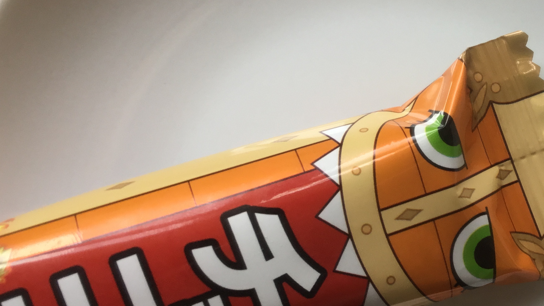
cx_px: 444
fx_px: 909
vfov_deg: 19.0
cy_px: 229
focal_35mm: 63
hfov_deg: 32.3
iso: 25
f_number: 2.4
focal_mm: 3.3
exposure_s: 1/60
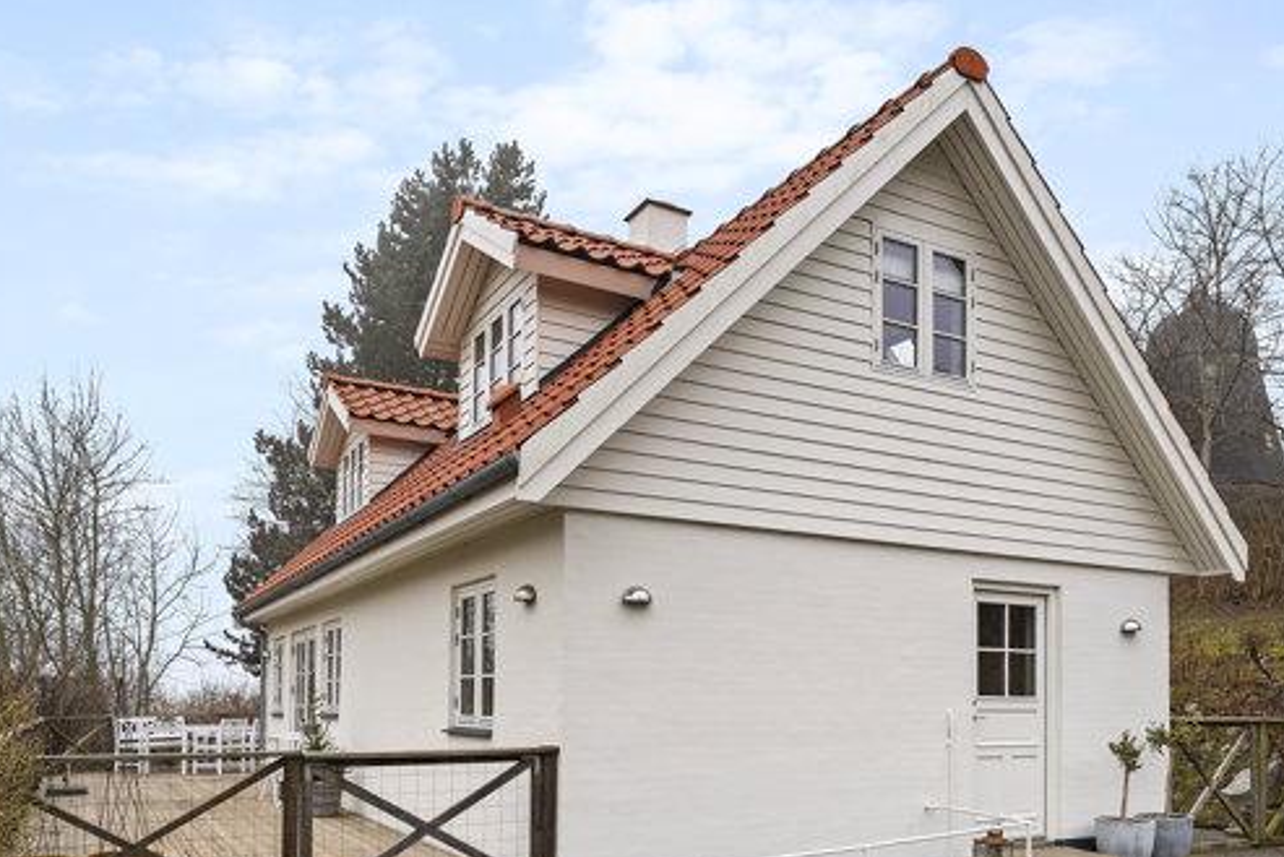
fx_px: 999
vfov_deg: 46.2
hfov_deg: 65.3
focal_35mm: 28
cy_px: 500
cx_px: 703
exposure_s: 1/100
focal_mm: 23
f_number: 8
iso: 200
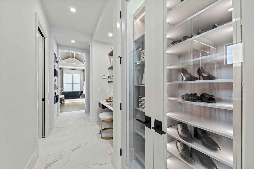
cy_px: 84
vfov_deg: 81.1
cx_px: 127
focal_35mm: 14
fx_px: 99
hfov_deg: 104.3
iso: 200
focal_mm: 14
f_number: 9
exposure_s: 1/2
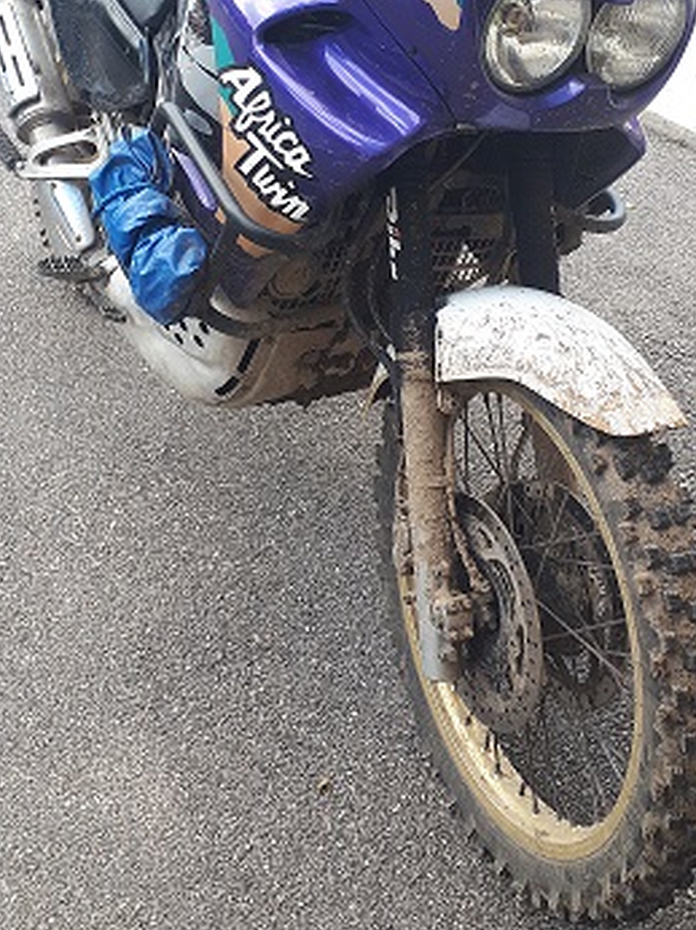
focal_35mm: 45
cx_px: 331
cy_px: 255
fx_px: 1208
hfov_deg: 32.1
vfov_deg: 41.1
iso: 40
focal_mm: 3.6
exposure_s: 1/181
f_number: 1.9
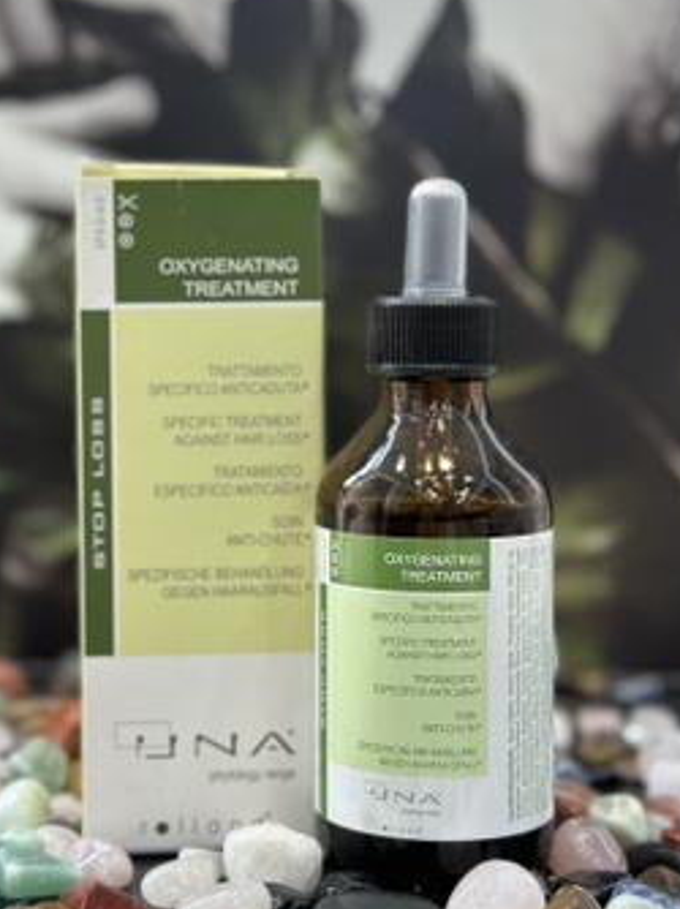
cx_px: 288
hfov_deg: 21.3
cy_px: 351
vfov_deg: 28.1
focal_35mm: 69
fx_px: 1810
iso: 100
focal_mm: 6.86
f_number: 1.78
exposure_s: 1/100
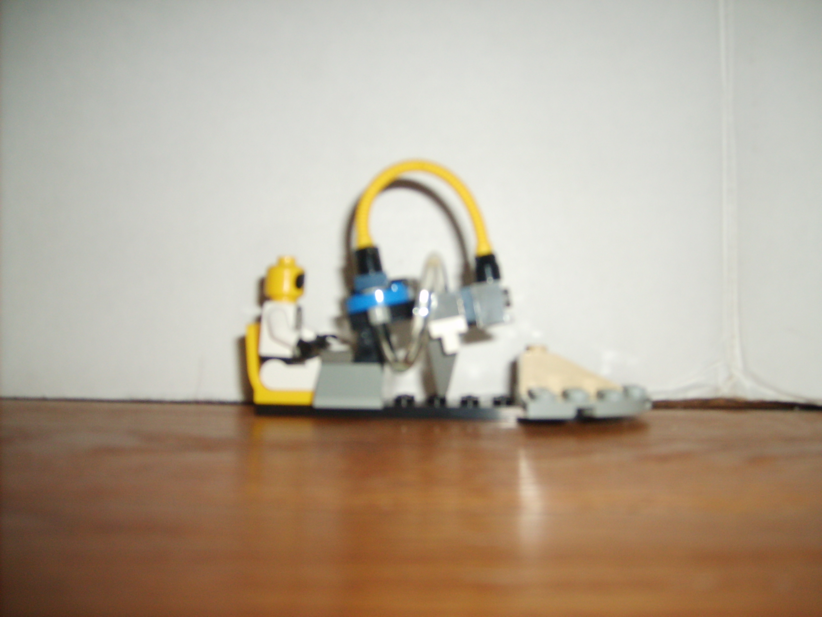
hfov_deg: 52.6
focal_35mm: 35
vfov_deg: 40.7
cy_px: 308
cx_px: 411
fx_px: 831
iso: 100
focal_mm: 5.8
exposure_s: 1/45
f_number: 2.8
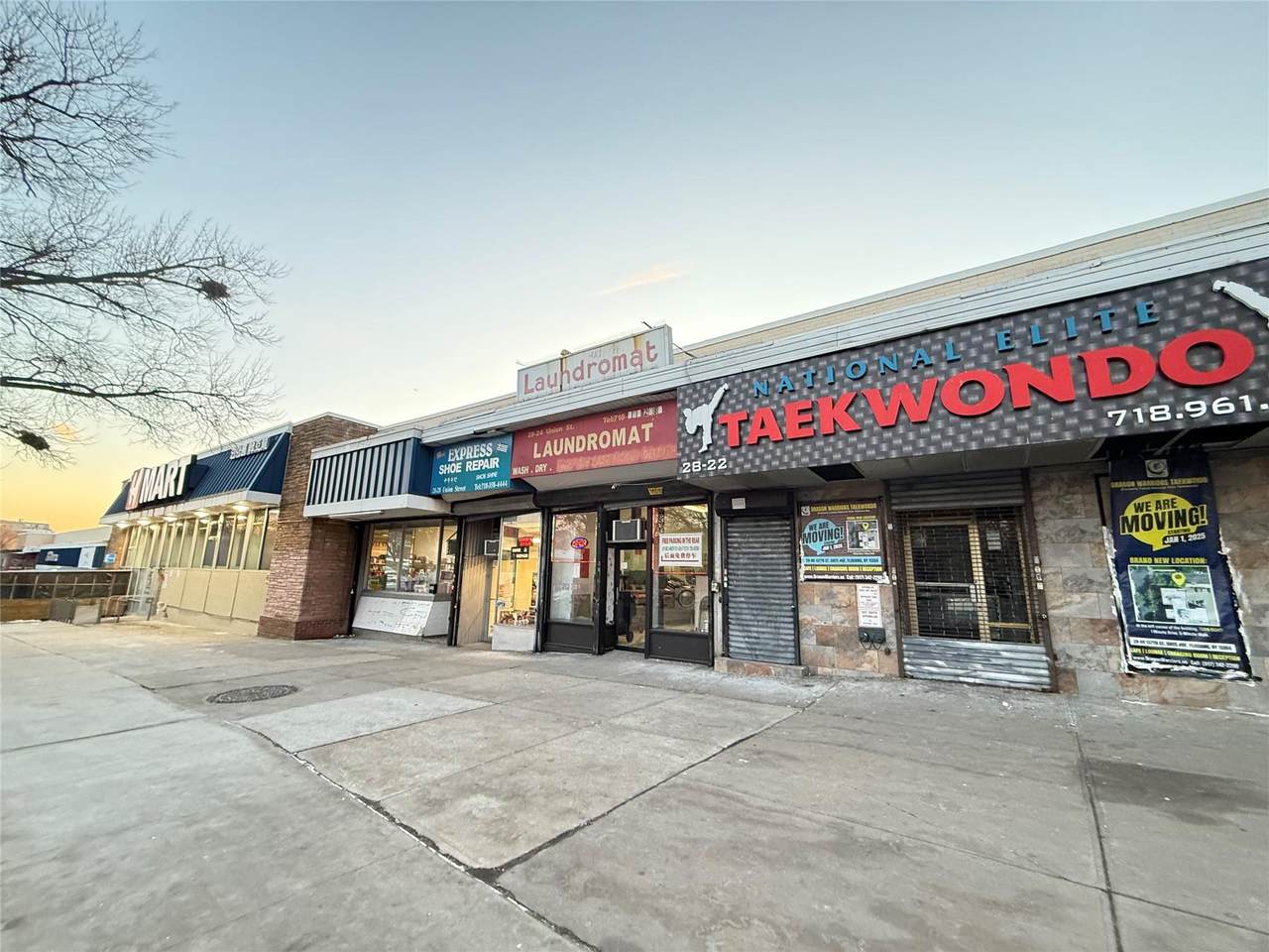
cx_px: 634
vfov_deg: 85.7
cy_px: 476
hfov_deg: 102.1
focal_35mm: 14
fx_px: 513
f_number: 2.2
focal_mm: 2.22
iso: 320
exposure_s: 1/73
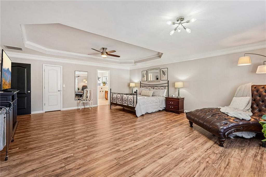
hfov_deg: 96.8
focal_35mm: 16
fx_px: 118
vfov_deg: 73.7
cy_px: 88
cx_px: 133
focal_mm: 16
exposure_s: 1/20
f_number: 8
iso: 800
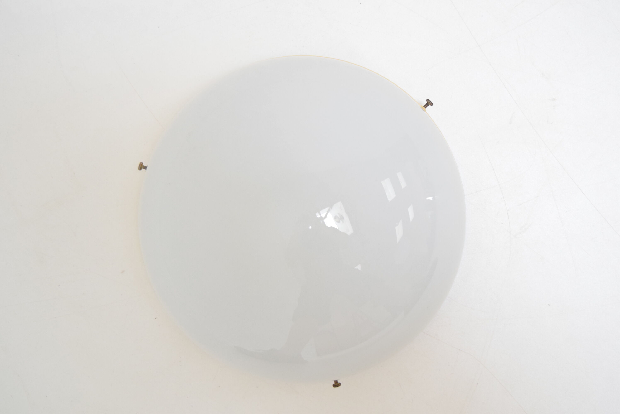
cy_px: 207
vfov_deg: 25.8
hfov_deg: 37.8
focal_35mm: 52
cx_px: 310
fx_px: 905
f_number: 5
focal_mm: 35
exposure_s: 1/100
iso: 1600
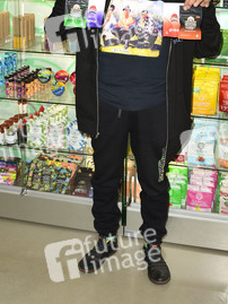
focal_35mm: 50
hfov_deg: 29.1
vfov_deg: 37.5
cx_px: 136
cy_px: 86
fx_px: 439
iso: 800
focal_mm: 35
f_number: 6.3
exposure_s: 1/200
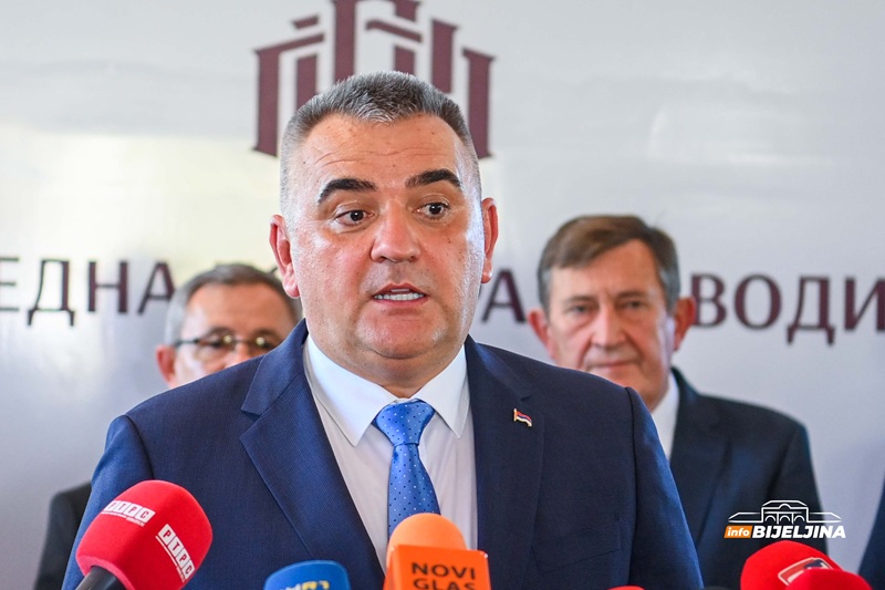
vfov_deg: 13.0
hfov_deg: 19.5
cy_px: 295
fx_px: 2581
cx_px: 442
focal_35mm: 105
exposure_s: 1/200
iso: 1600
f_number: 2.8
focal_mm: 70
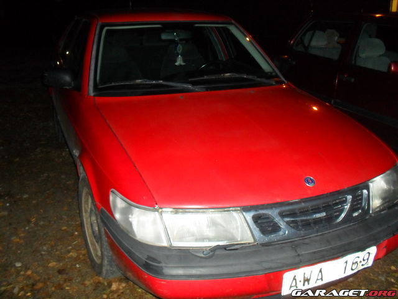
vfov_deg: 40.7
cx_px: 199
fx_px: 402
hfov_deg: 52.6
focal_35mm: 35
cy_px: 150
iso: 400
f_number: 3.2
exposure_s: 1/45
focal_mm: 6.3
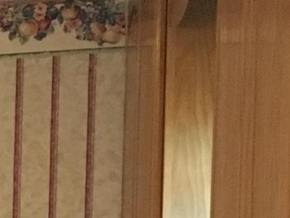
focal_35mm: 192
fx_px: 1609
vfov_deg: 7.4
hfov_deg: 9.0
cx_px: -463
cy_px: 431
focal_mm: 4.15
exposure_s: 1/30
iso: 200
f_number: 2.2
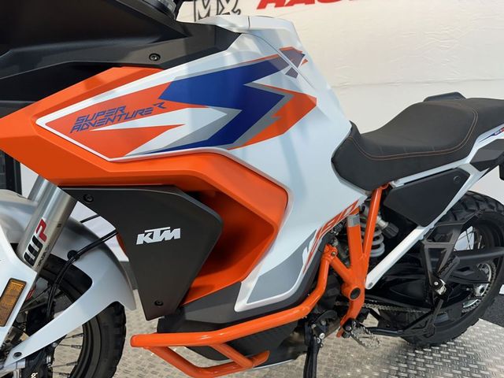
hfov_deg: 71.6
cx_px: 252
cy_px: 189
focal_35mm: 24
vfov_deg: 56.8
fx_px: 349
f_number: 1.78
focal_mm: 6.86
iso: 64
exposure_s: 1/100
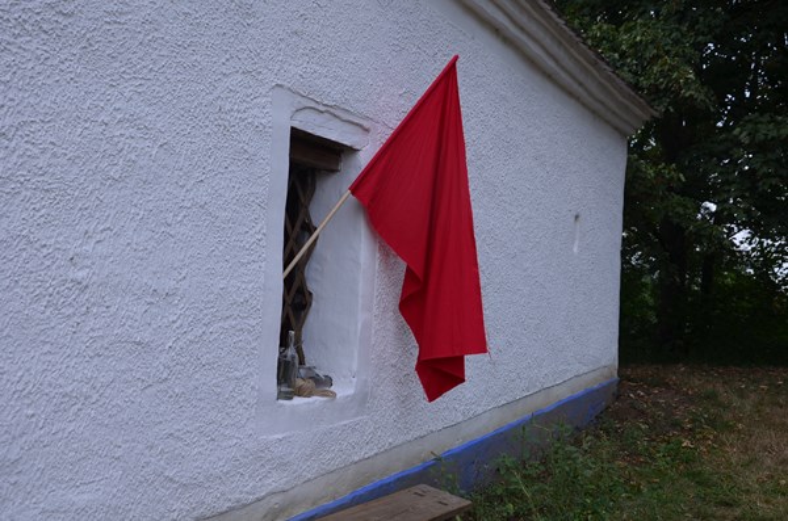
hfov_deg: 39.0
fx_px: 1114
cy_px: 260
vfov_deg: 26.3
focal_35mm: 51
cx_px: 394
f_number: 7.1
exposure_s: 1/200
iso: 200
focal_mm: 34
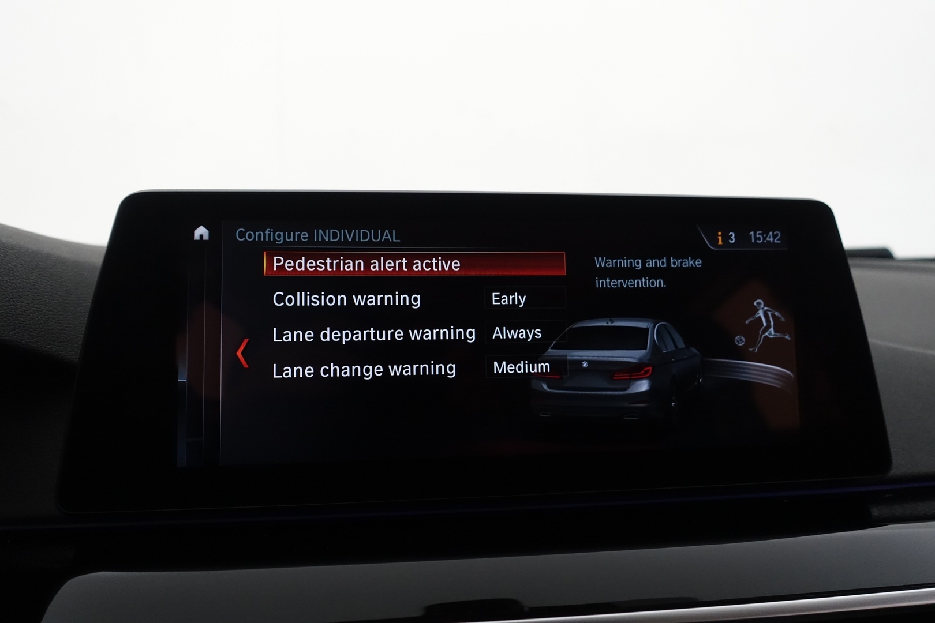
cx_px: 468
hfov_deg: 73.7
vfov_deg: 53.1
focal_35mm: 24
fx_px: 623
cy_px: 312
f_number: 2.5
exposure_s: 1/125
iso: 1000
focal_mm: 8.8
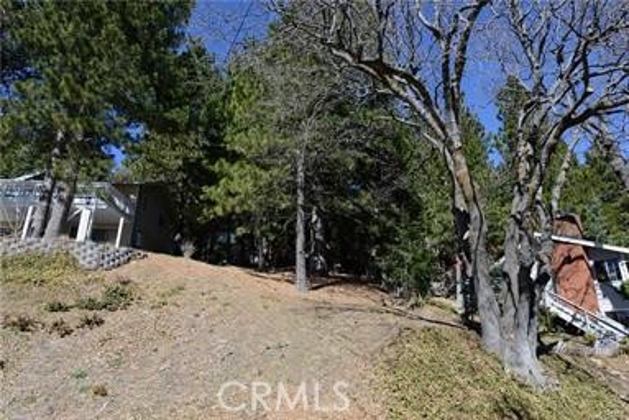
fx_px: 420
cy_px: 210
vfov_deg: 53.2
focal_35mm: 24
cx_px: 314
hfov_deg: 73.7
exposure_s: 1/250
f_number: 8
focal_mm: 24
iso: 160
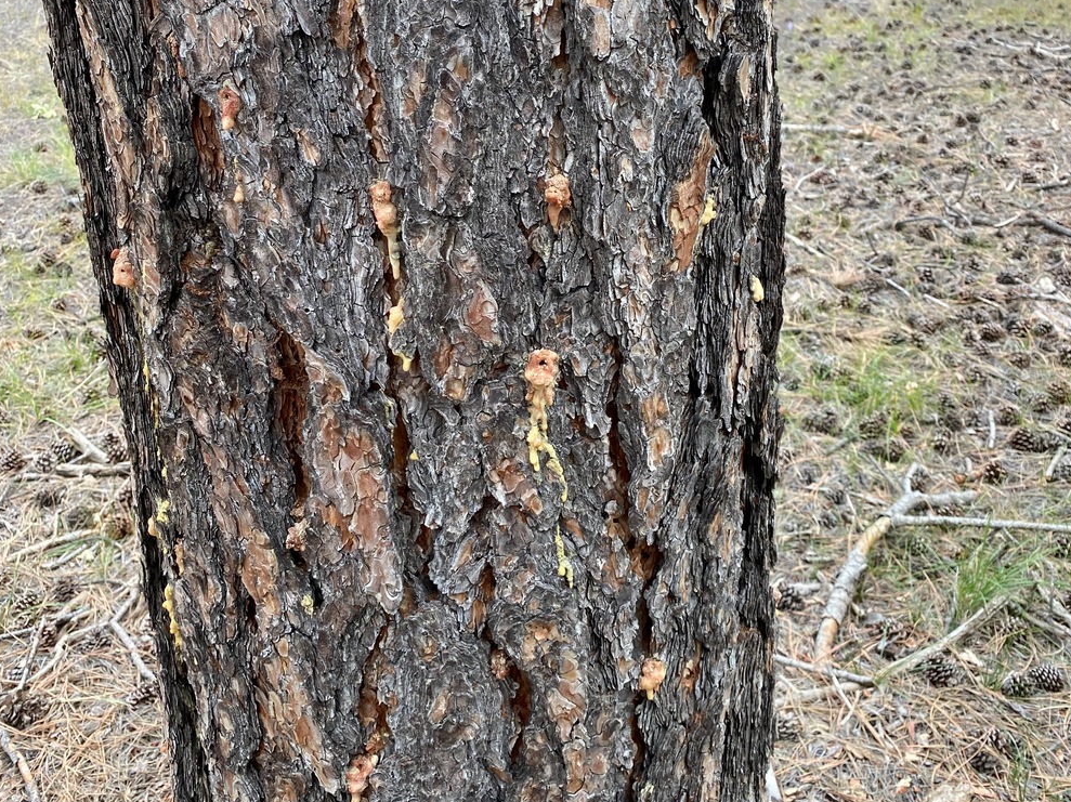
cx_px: 536
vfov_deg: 40.2
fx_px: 1082
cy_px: 265
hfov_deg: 52.6
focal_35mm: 35
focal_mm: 4.25
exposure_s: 1/122
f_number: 1.8
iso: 64
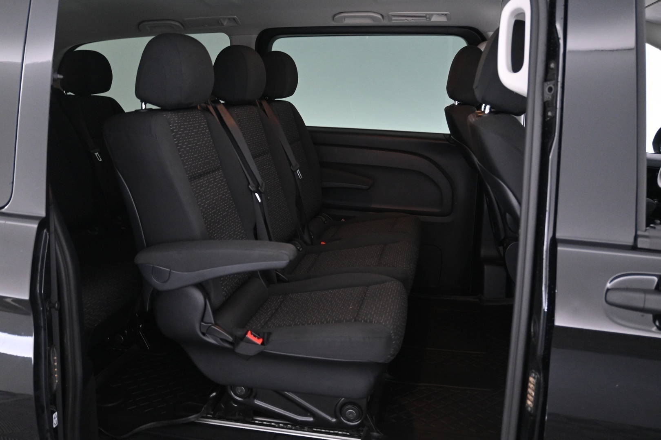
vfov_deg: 40.8
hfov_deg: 58.3
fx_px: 592
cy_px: 220
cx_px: 330
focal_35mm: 32
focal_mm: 21.5
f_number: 4
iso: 2200
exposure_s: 1/30
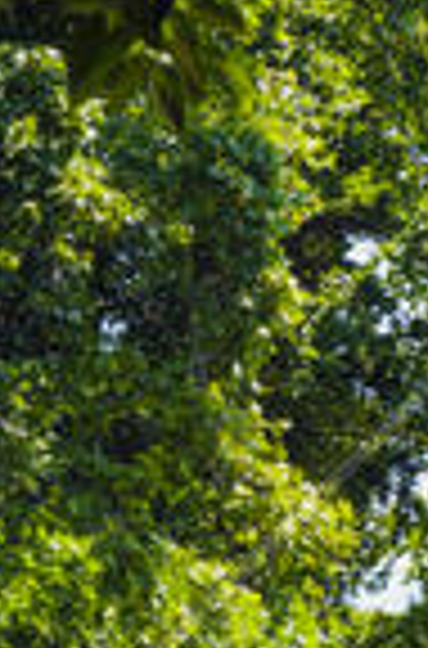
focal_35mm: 194
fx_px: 3485
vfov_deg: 10.0
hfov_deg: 6.8
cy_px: 1242
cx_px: -430
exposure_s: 1/350
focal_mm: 32
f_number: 3.8
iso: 100
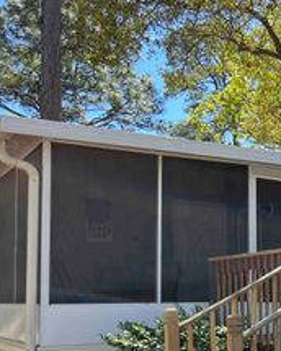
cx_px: 377
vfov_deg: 31.1
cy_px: 283
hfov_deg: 22.7
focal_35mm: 59
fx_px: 613
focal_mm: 5.7
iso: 50
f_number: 1.5
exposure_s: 1/687
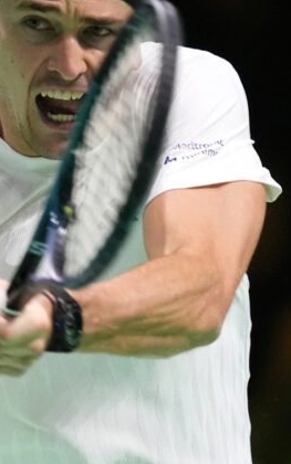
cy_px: 231
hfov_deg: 1.4
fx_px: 12292
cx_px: -142
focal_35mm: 970
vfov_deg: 2.2
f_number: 3.2
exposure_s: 1/2000
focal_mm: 400
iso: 6400
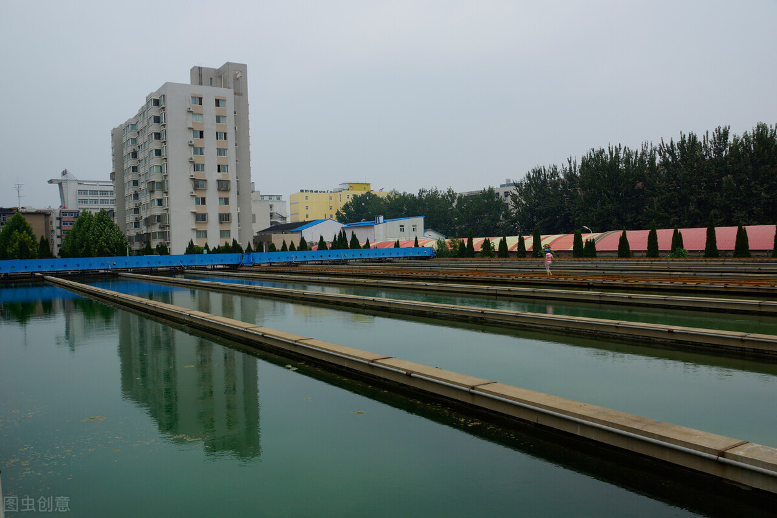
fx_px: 647
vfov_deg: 43.6
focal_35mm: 30
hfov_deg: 61.9
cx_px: 388
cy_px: 259
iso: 100
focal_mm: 20
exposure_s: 1/640
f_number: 6.3
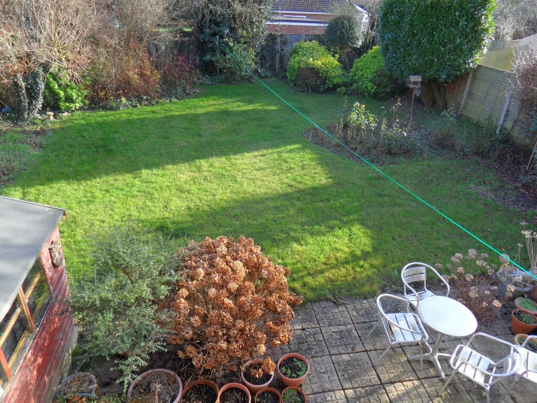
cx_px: 268
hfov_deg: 71.6
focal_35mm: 24
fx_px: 372
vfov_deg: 56.8
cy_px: 202
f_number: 3.2
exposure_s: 1/180
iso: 80
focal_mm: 3.9
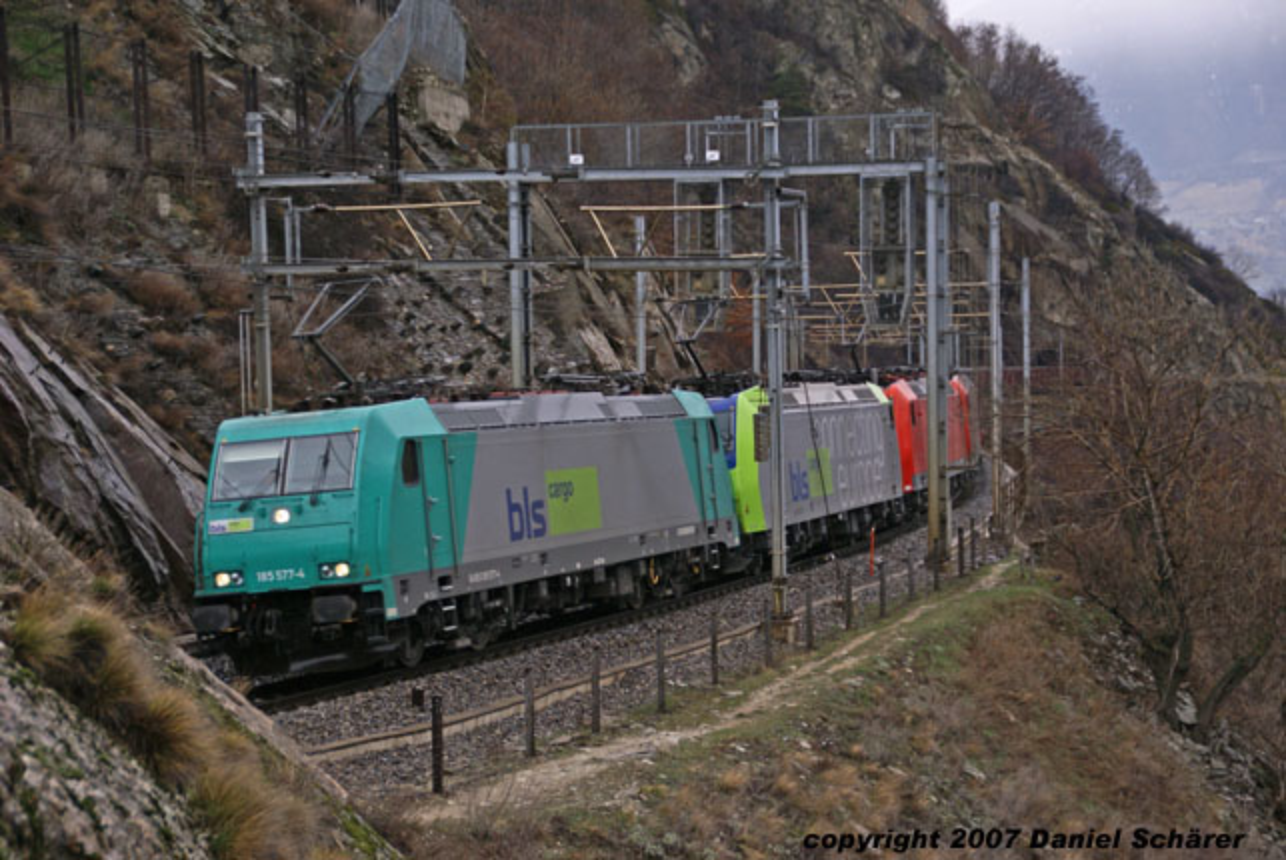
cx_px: 643
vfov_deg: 15.2
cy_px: 430
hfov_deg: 22.6
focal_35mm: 90
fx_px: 3218
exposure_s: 1/320
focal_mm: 60
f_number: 5
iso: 200
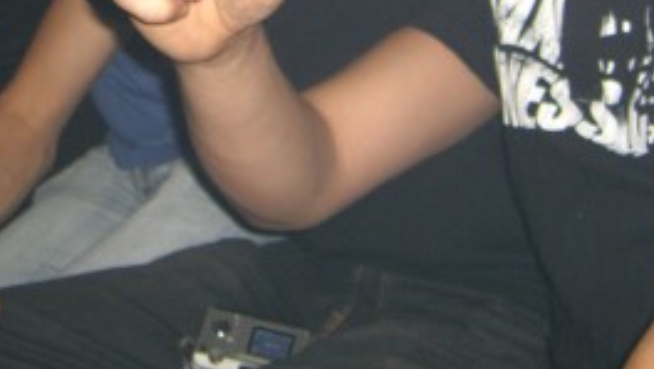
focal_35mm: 94
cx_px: 151
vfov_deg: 12.4
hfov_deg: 22.4
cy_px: -134
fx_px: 1631
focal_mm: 7.9
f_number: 2.8
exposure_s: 1/60
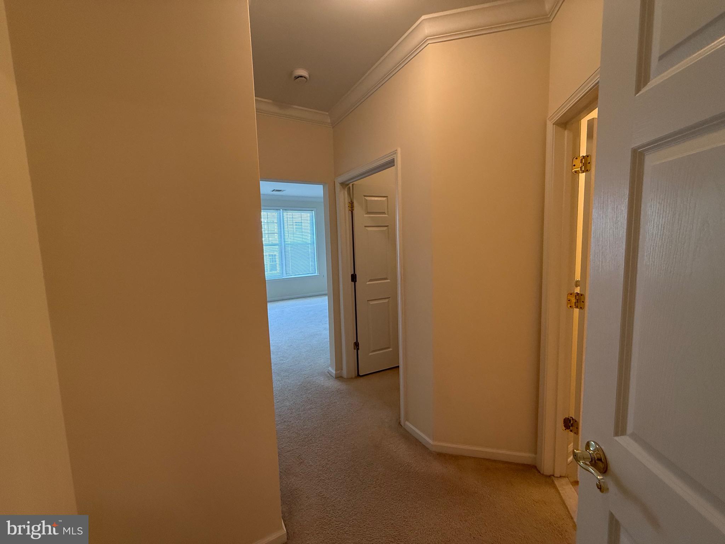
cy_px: 272
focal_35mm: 14
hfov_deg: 102.1
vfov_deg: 85.7
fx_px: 293
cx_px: 362
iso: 320
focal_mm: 2.22
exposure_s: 1/120
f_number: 2.2
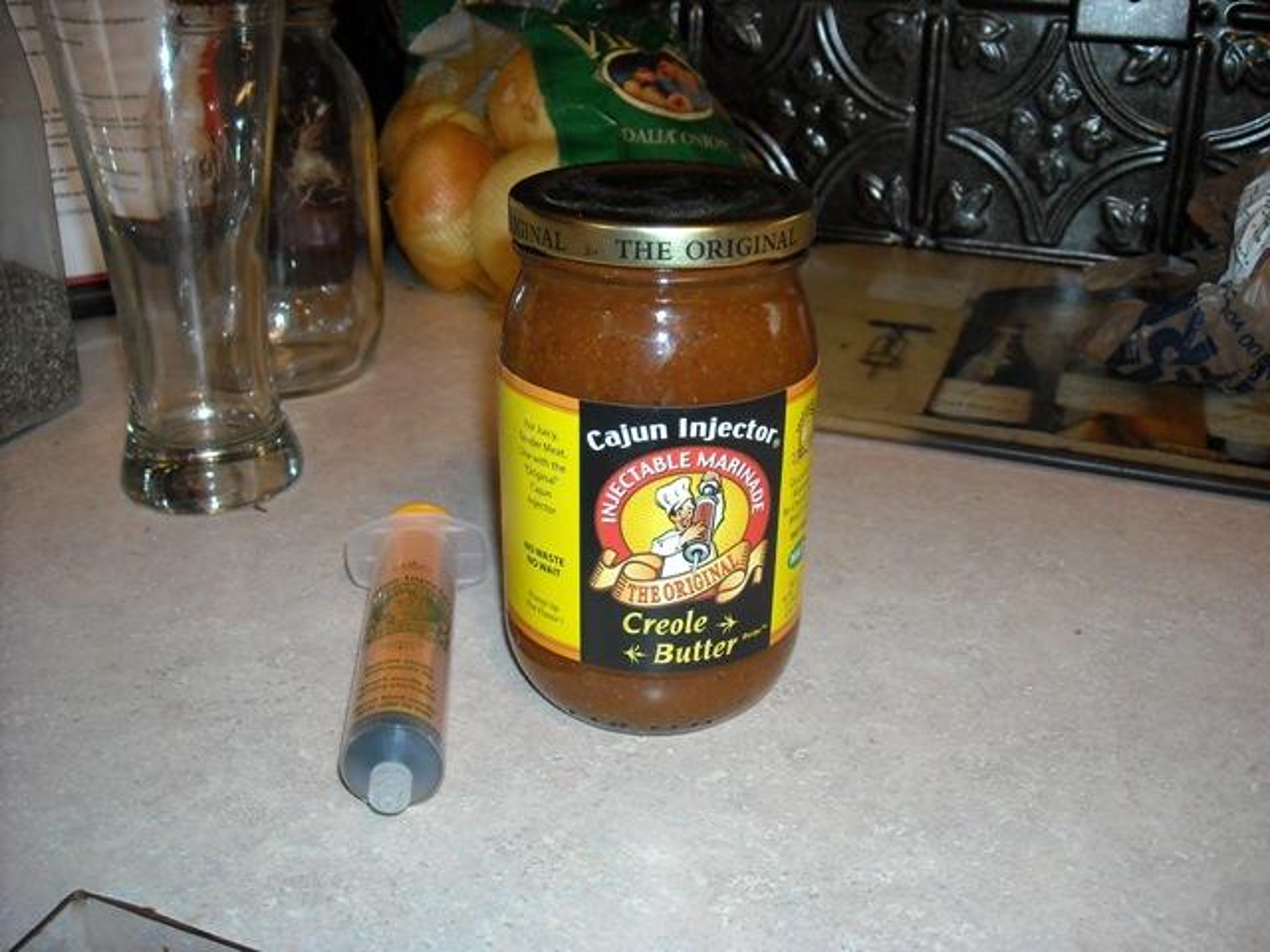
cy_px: 476
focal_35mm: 35
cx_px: 635
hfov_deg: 52.6
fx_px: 1284
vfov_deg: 40.7
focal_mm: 5.7
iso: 200
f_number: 2.8
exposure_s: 1/60
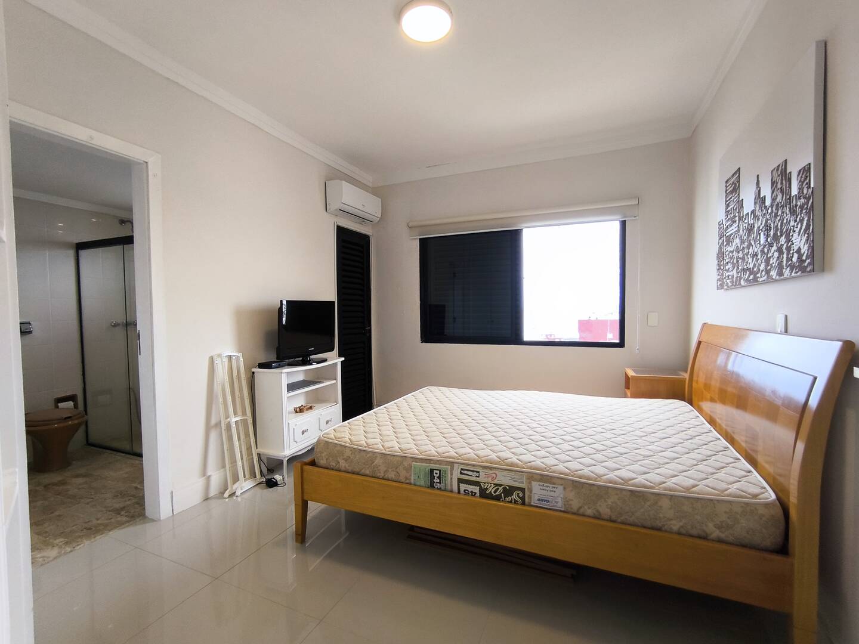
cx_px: 430
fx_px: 397
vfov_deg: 78.1
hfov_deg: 94.5
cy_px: 322
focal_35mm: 16
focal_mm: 1.65
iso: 64
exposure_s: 1/120
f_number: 2.2
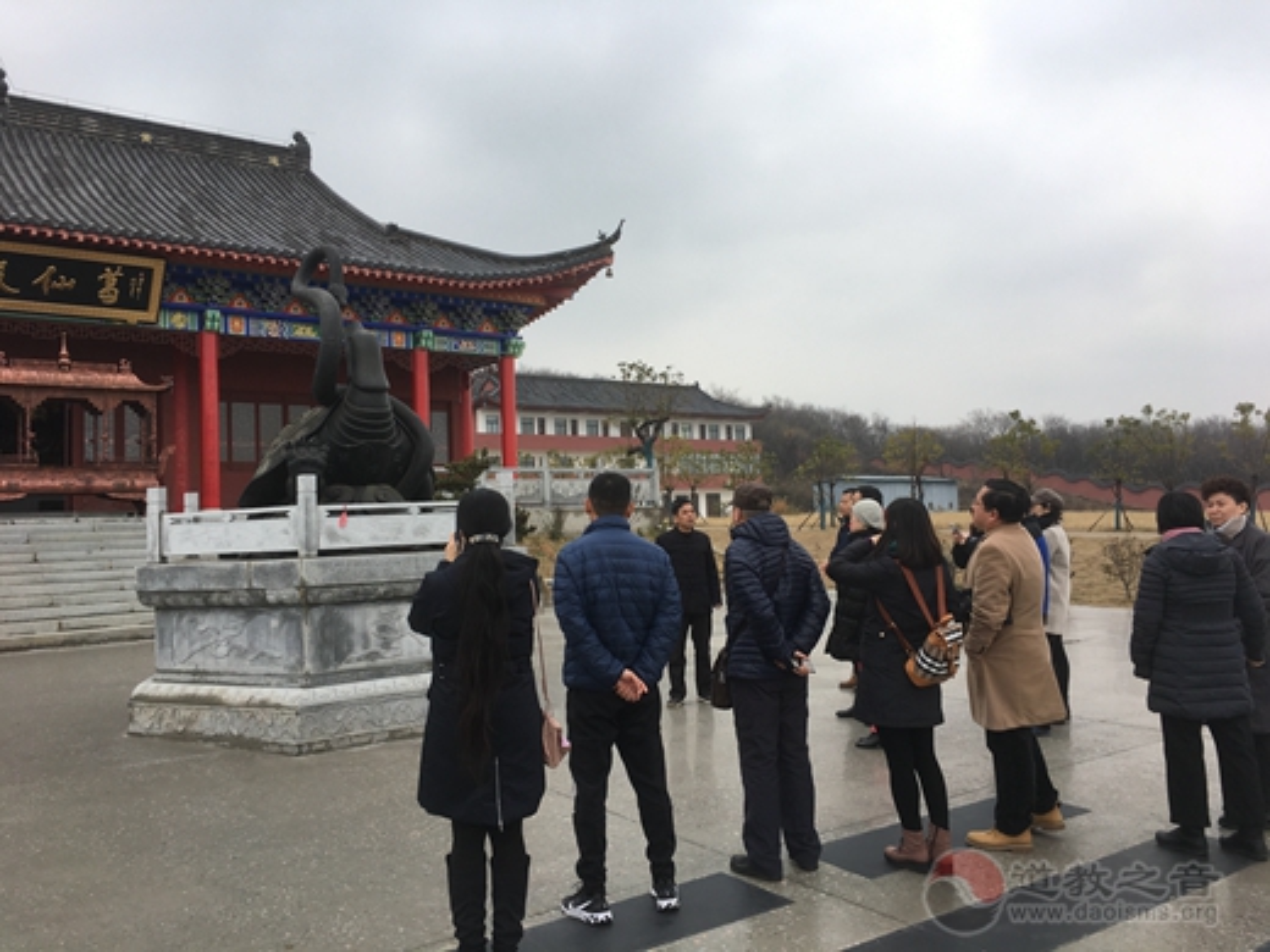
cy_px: 476
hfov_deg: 61.7
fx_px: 1064
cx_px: 635
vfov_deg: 48.2
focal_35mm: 29
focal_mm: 4.15
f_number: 2.2
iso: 25
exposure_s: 1/574
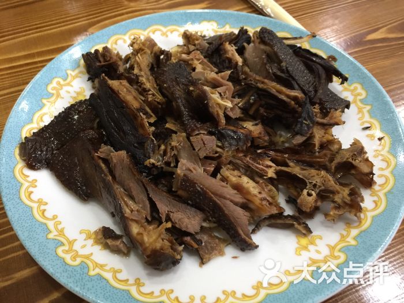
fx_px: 338
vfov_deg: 48.2
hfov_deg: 61.7
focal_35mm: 29
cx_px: 202
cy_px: 152
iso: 125
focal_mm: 4.15
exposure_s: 1/17
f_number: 2.2
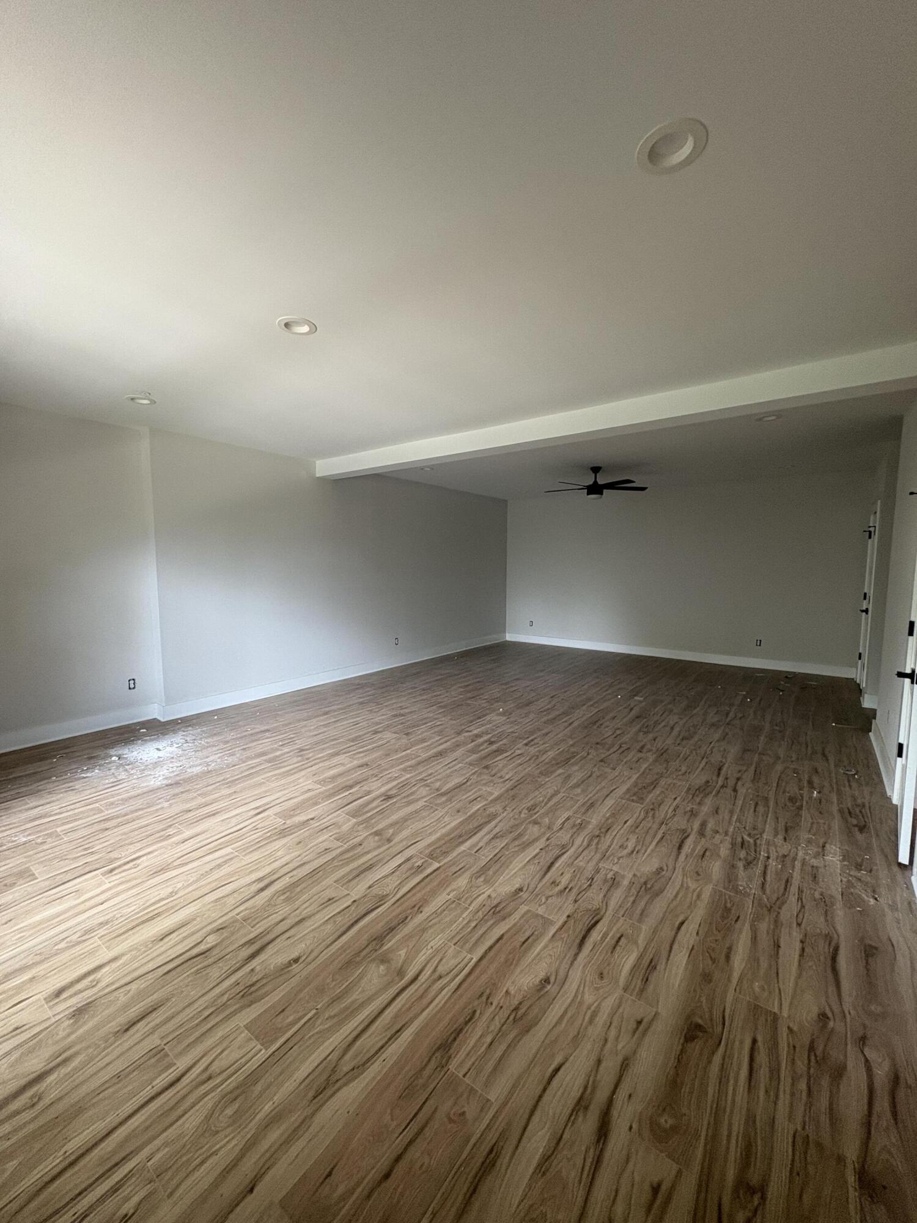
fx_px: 494
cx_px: 458
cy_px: 612
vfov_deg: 102.1
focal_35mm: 14
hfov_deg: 85.7
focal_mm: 2.22
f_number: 2.2
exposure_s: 1/70
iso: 250
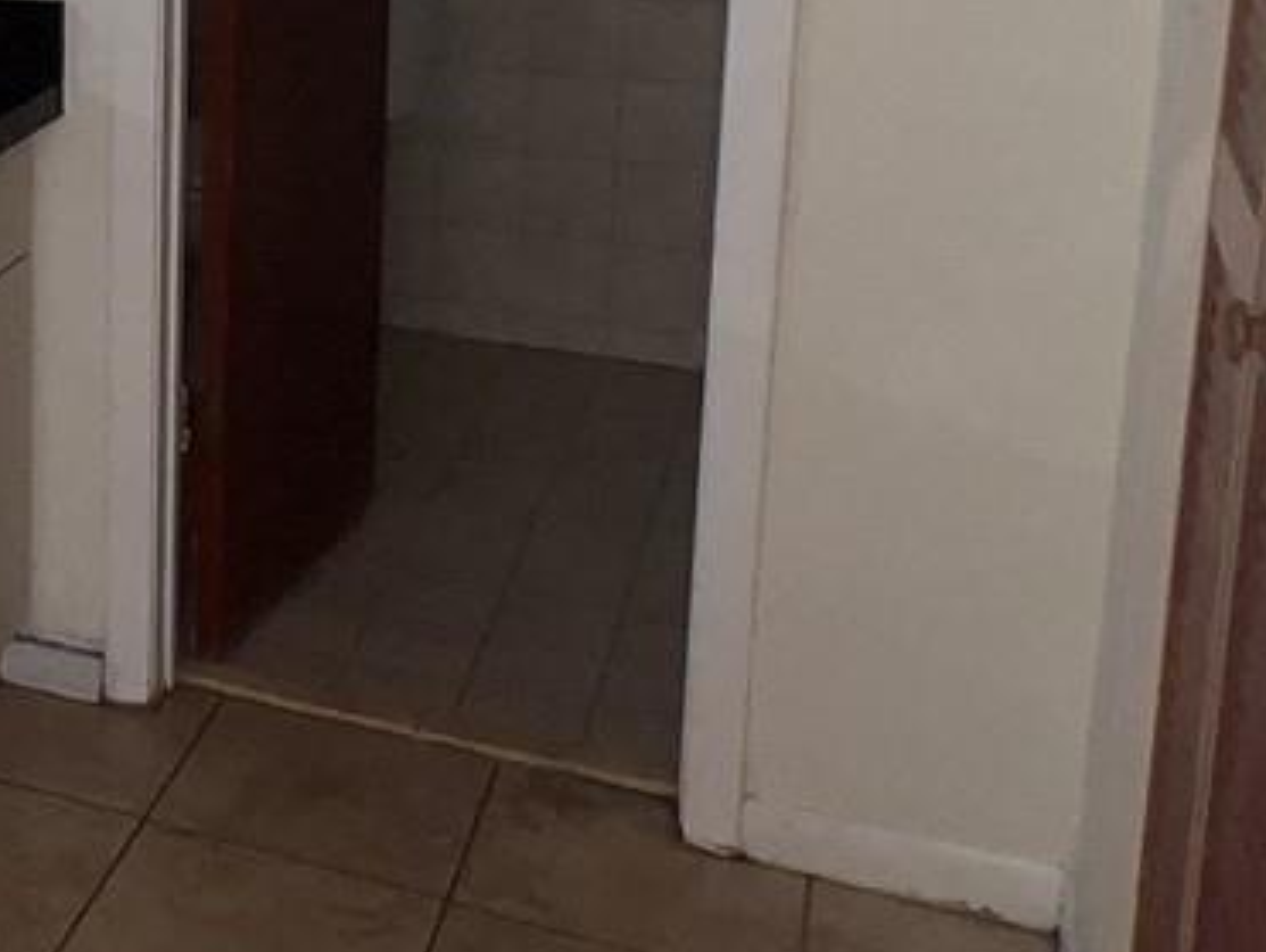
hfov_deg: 28.1
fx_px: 2050
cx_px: -399
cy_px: -3
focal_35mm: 56
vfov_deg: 24.9
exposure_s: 1/70
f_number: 1.8
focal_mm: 1.57
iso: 64
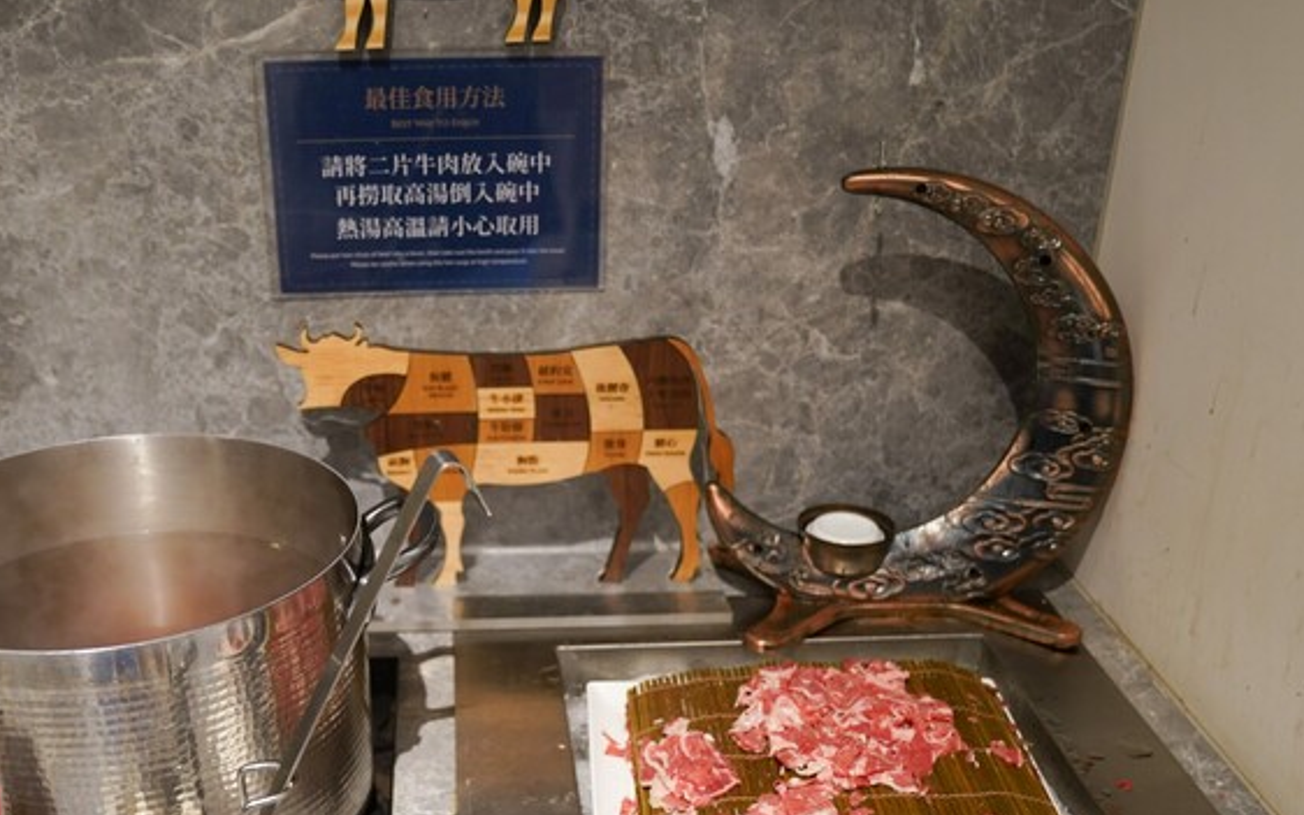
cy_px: 594
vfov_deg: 33.8
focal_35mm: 37
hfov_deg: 52.4
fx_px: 1315
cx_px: 522
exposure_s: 1/30
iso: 320
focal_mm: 24
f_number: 2.8
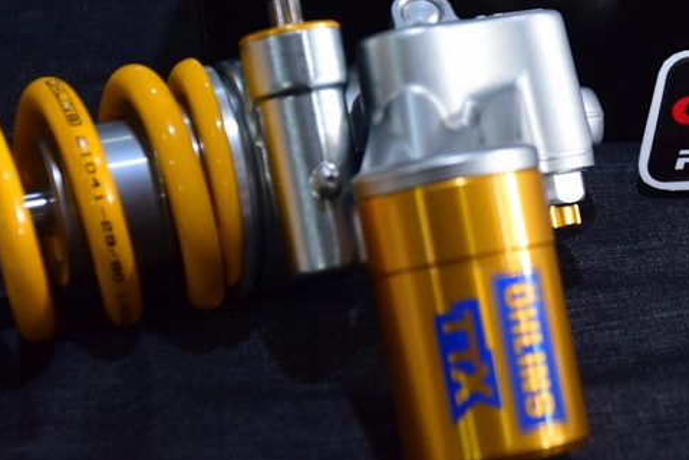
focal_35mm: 155
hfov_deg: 13.2
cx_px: 548
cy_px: 83
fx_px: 2966
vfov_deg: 8.8
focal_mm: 62
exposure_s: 1/20
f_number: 4
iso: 1250
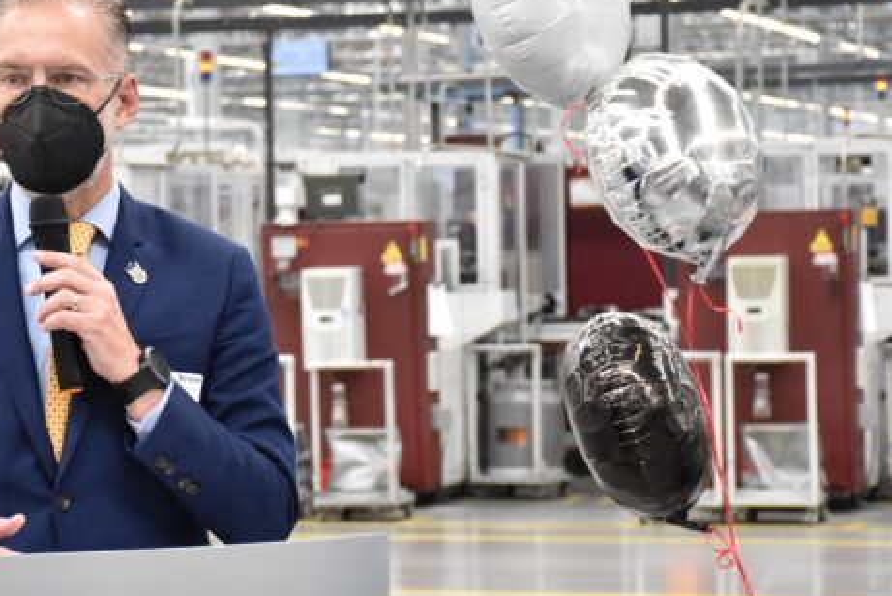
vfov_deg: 9.2
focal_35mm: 150
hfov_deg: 13.7
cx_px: 279
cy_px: 297
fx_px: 3719
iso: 1600
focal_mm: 60
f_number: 5
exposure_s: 1/125
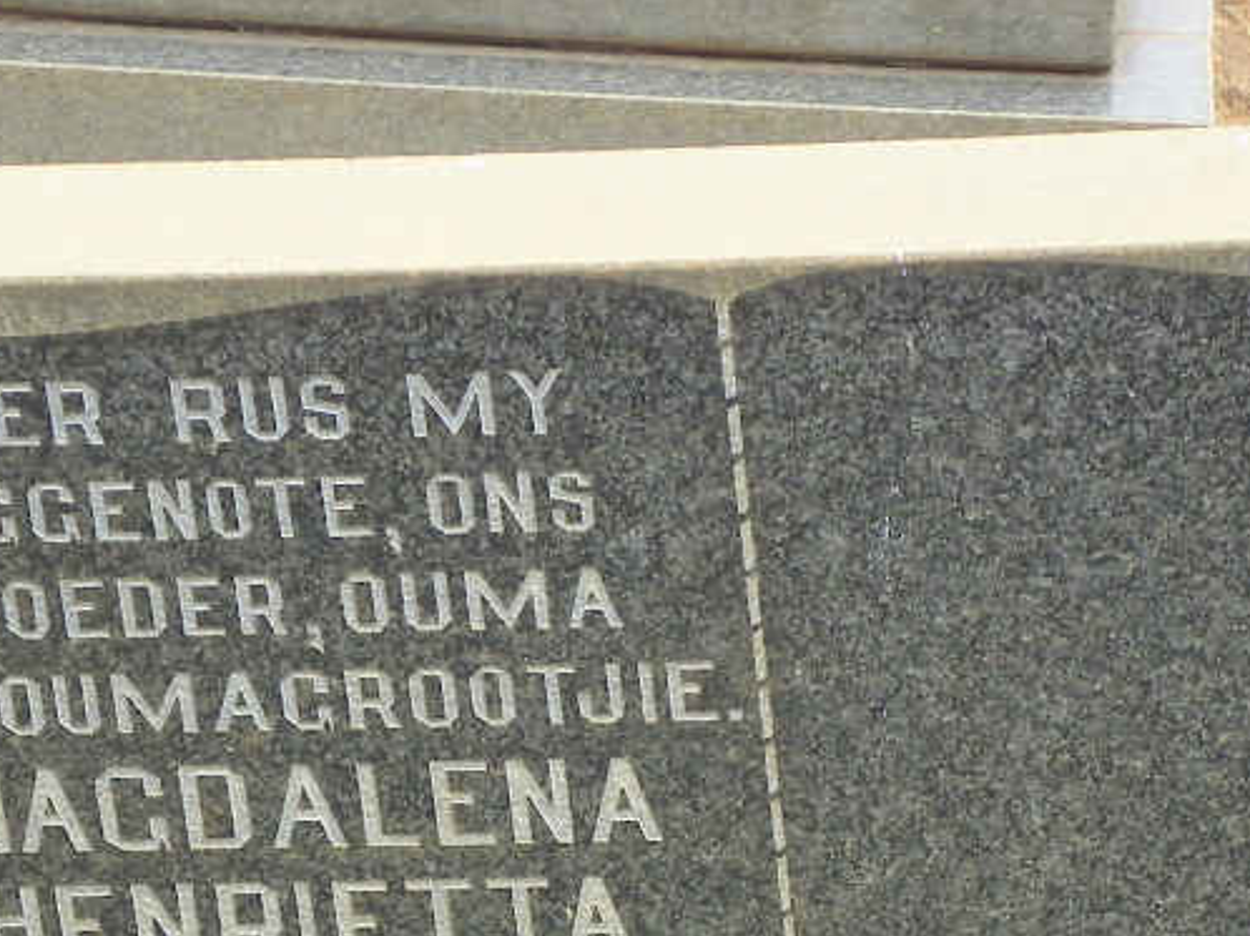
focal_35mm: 217
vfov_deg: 6.8
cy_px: 1084
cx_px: 766
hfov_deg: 9.1
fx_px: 7832
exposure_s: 1/100
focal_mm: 16
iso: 64
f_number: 4
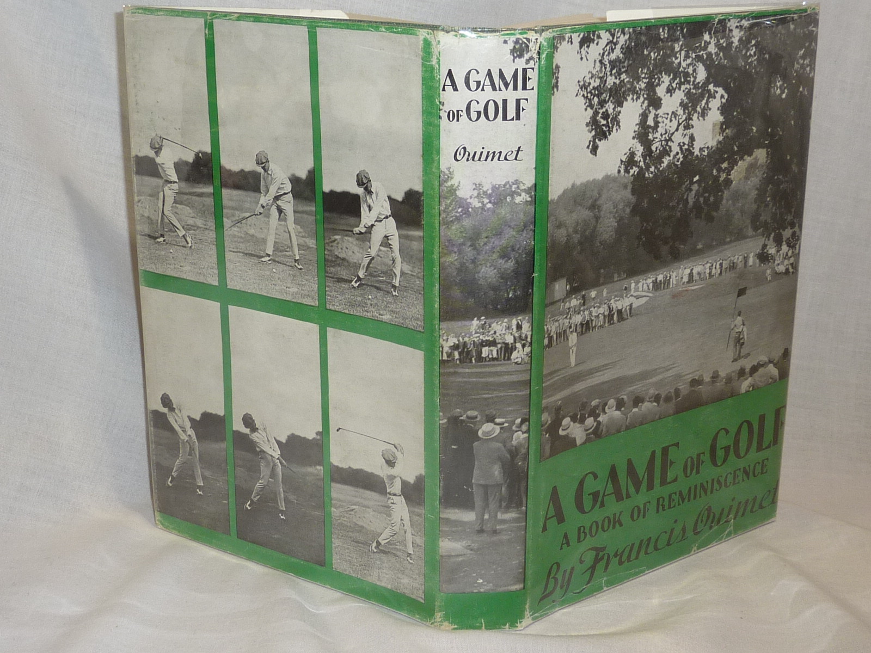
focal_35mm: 48
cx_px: 436
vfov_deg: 30.3
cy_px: 326
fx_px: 1208
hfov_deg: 39.7
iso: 100
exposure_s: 1/30
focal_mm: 4.4
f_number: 3.3
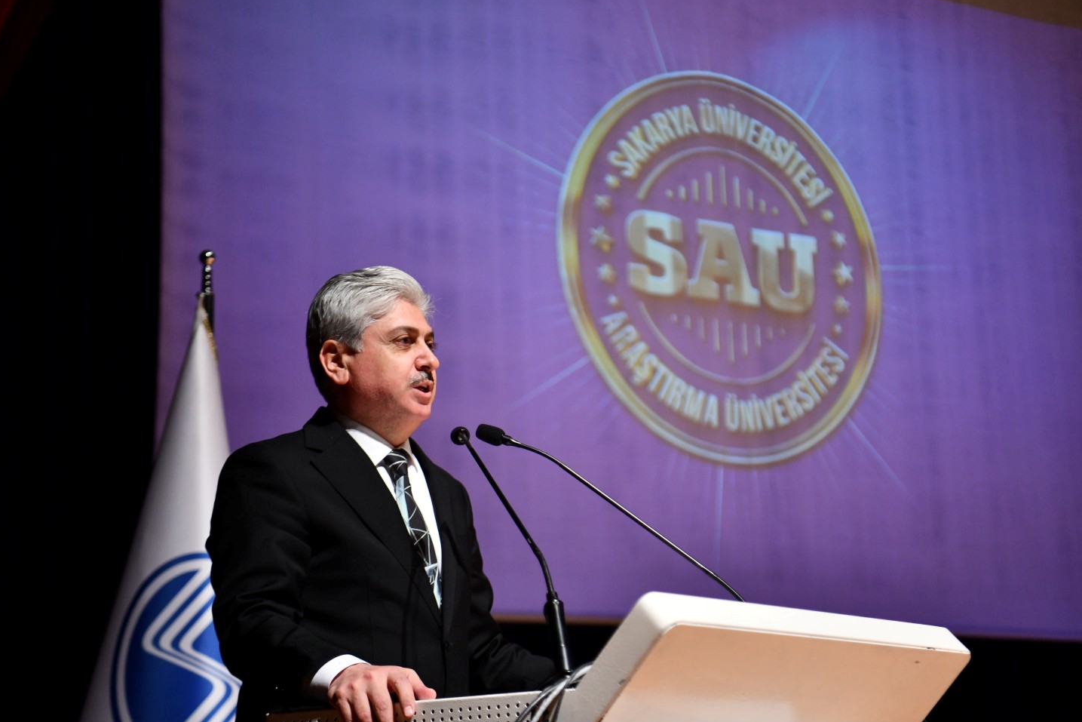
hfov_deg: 28.8
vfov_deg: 19.5
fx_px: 2104
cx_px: 607
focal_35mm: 70
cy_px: 343
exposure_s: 1/125
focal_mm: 62
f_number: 2.8
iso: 1250
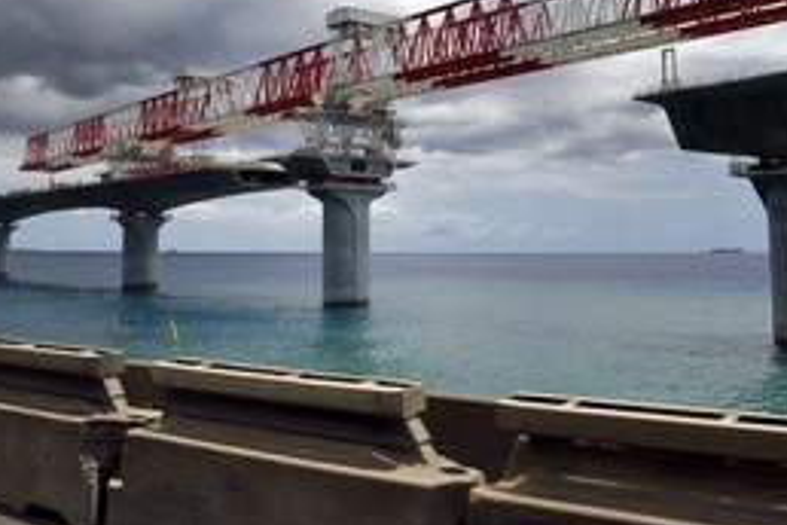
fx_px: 853
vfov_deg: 33.6
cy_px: 137
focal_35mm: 39
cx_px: 329
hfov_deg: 49.4
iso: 800
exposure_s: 1/800
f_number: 22
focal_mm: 24
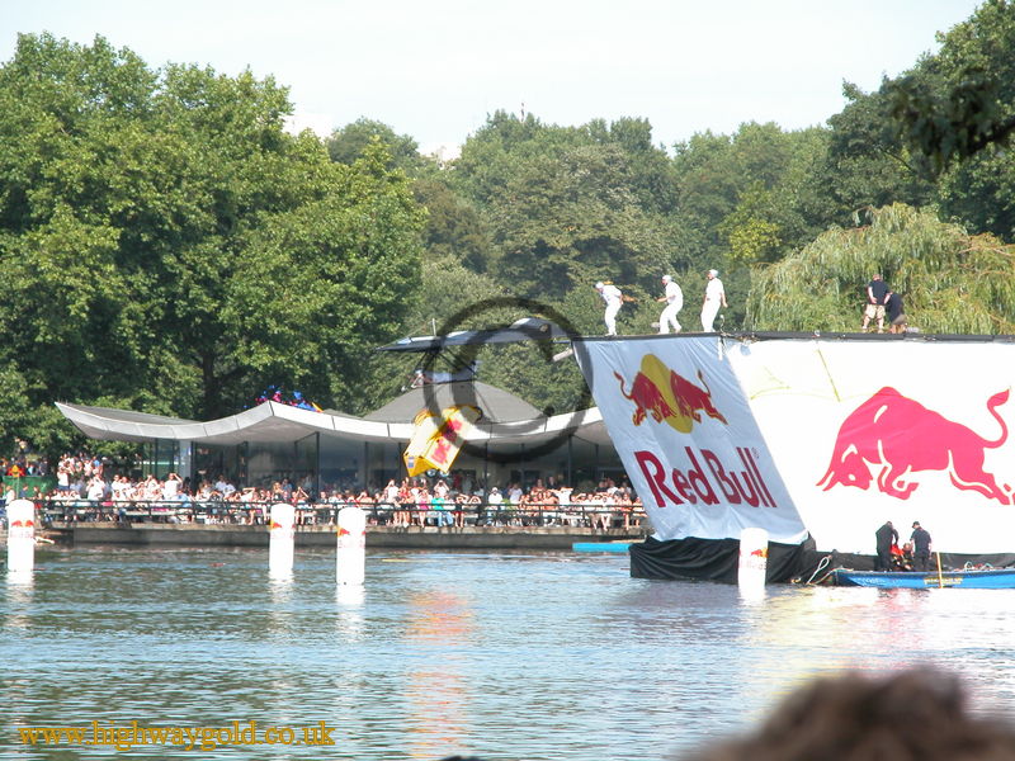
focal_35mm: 242
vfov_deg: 6.1
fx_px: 7096
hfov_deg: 8.2
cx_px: 508
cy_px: 380
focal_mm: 61.5
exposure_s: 1/244
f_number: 5.2
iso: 100
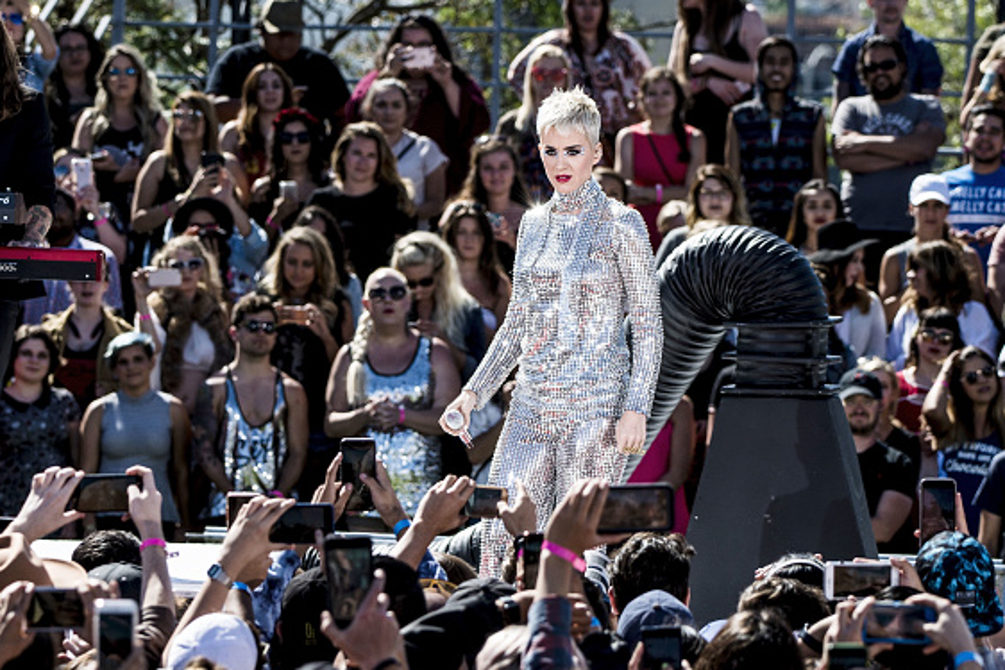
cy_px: 348
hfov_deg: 9.3
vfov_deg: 6.2
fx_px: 6199
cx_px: 511
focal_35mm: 222
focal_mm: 210
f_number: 6.3
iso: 400
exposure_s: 1/1250
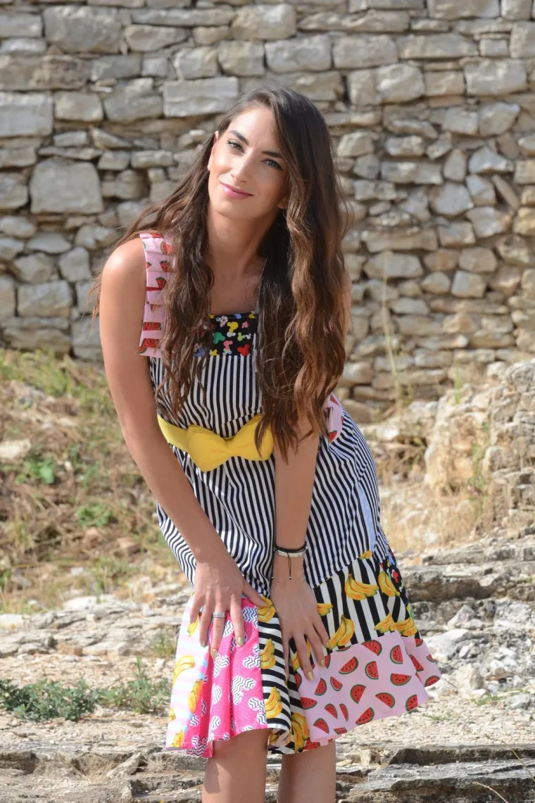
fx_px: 4516
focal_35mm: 202
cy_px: 402
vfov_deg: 10.2
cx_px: 268
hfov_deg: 6.8
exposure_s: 1/500
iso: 500
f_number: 11
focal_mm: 135
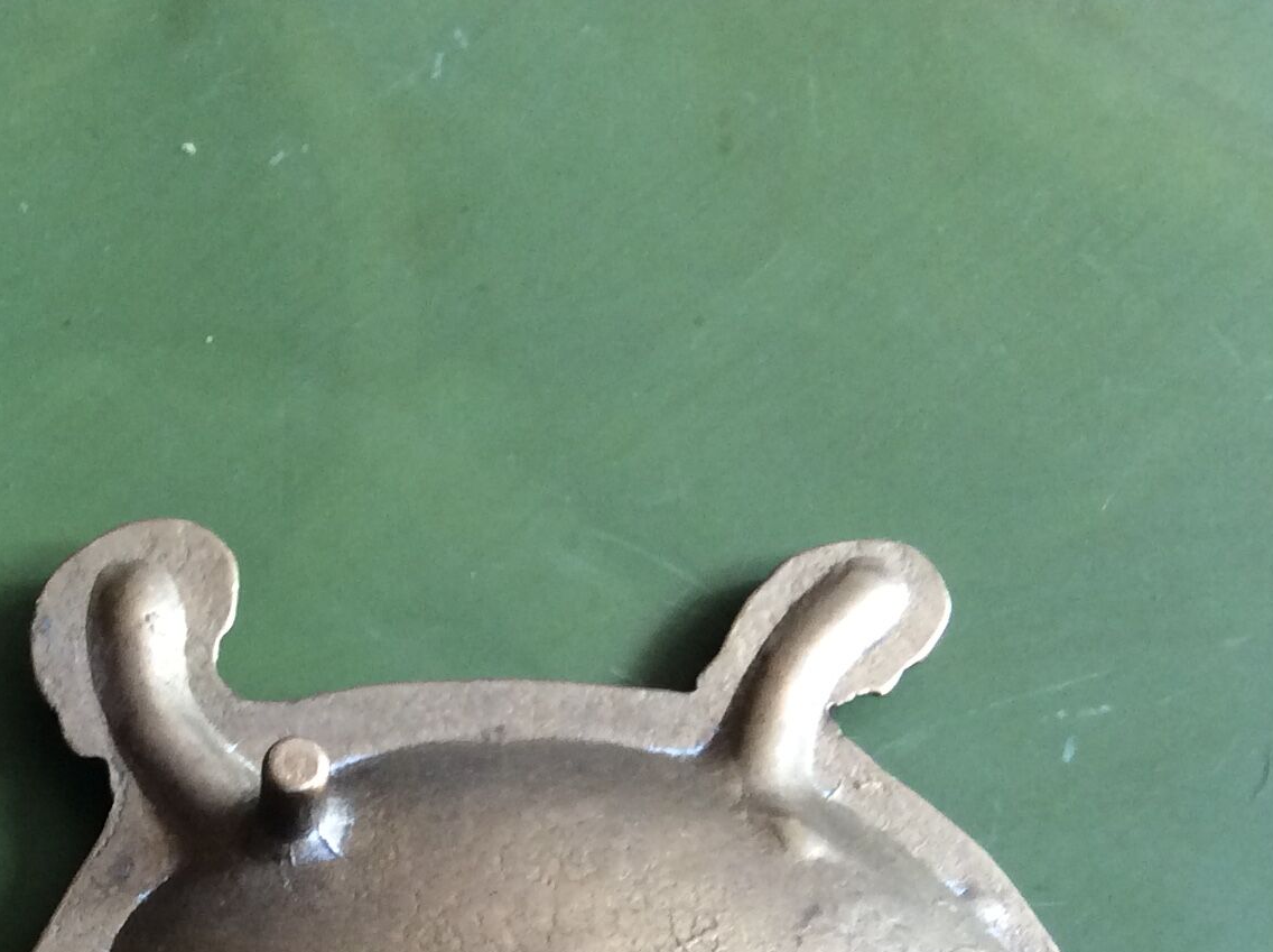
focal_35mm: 73
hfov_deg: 26.1
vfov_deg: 19.2
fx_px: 2681
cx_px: 193
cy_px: 1076
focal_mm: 3.3
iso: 80
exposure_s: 1/25
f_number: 2.4
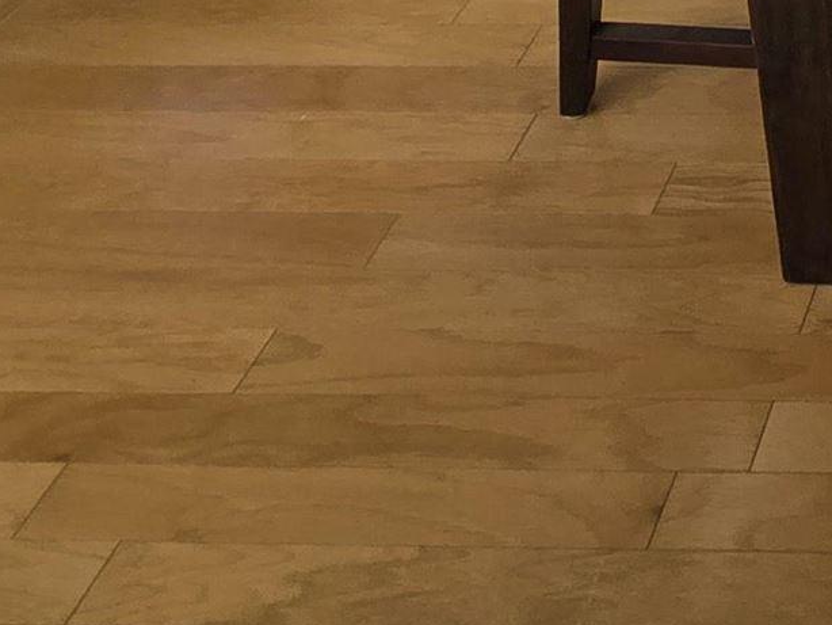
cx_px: 1310
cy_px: -803
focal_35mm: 65
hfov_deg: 23.0
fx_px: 1563
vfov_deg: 15.2
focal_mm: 2.2
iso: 50
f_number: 2.2
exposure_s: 1/326
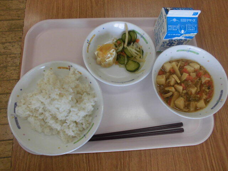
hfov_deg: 67.3
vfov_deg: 53.1
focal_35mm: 26
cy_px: 86
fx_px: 171
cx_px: 114
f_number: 3.5
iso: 100
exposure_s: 1/80
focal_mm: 4.6
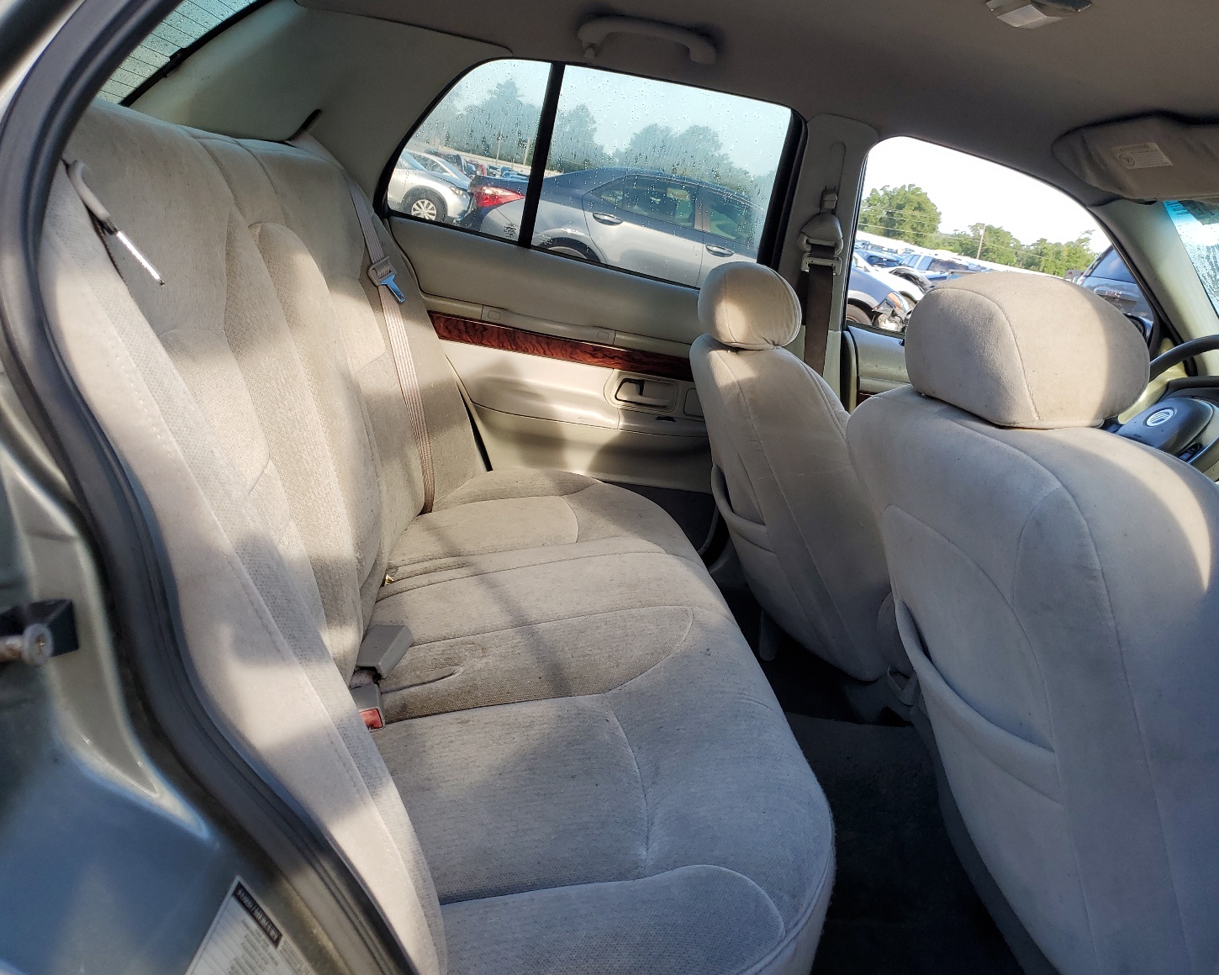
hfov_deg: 62.2
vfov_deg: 51.5
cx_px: 646
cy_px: 487
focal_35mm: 28
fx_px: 1010
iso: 50
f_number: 1.5
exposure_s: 1/323
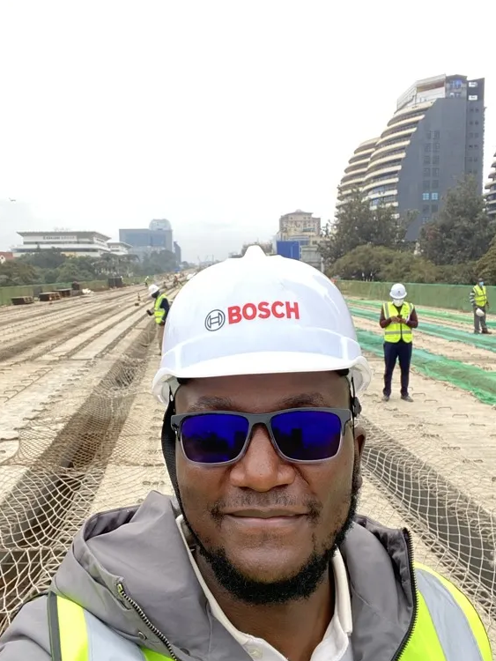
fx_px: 611
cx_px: 235
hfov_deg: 44.2
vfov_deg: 56.8
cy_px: 345
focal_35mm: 32
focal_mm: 2.71
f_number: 2.2
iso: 25
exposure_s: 1/122
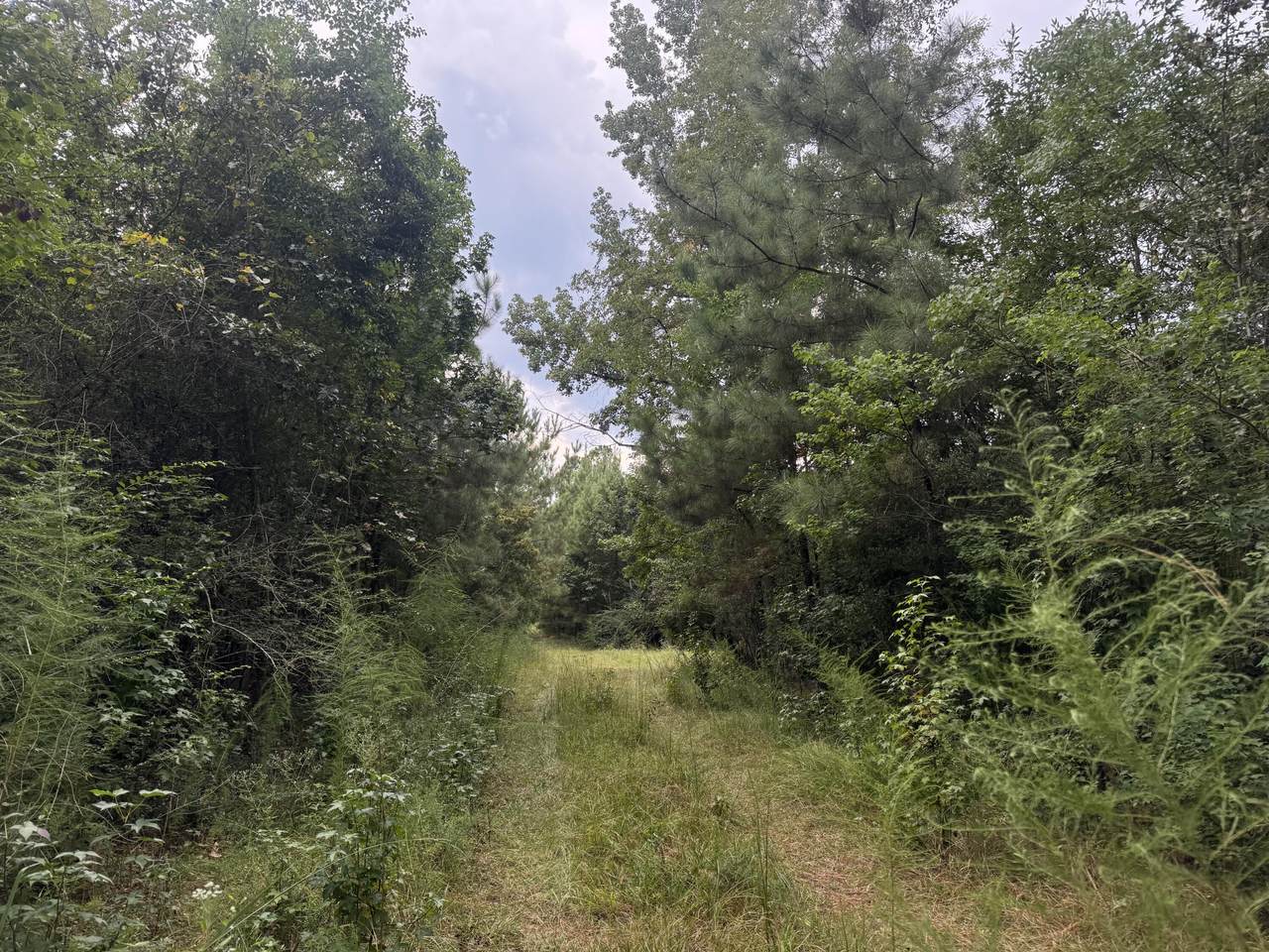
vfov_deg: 56.8
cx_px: 634
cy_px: 476
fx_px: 880
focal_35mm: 24
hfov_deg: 71.6
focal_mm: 6.76
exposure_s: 1/1172
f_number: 1.78
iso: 80
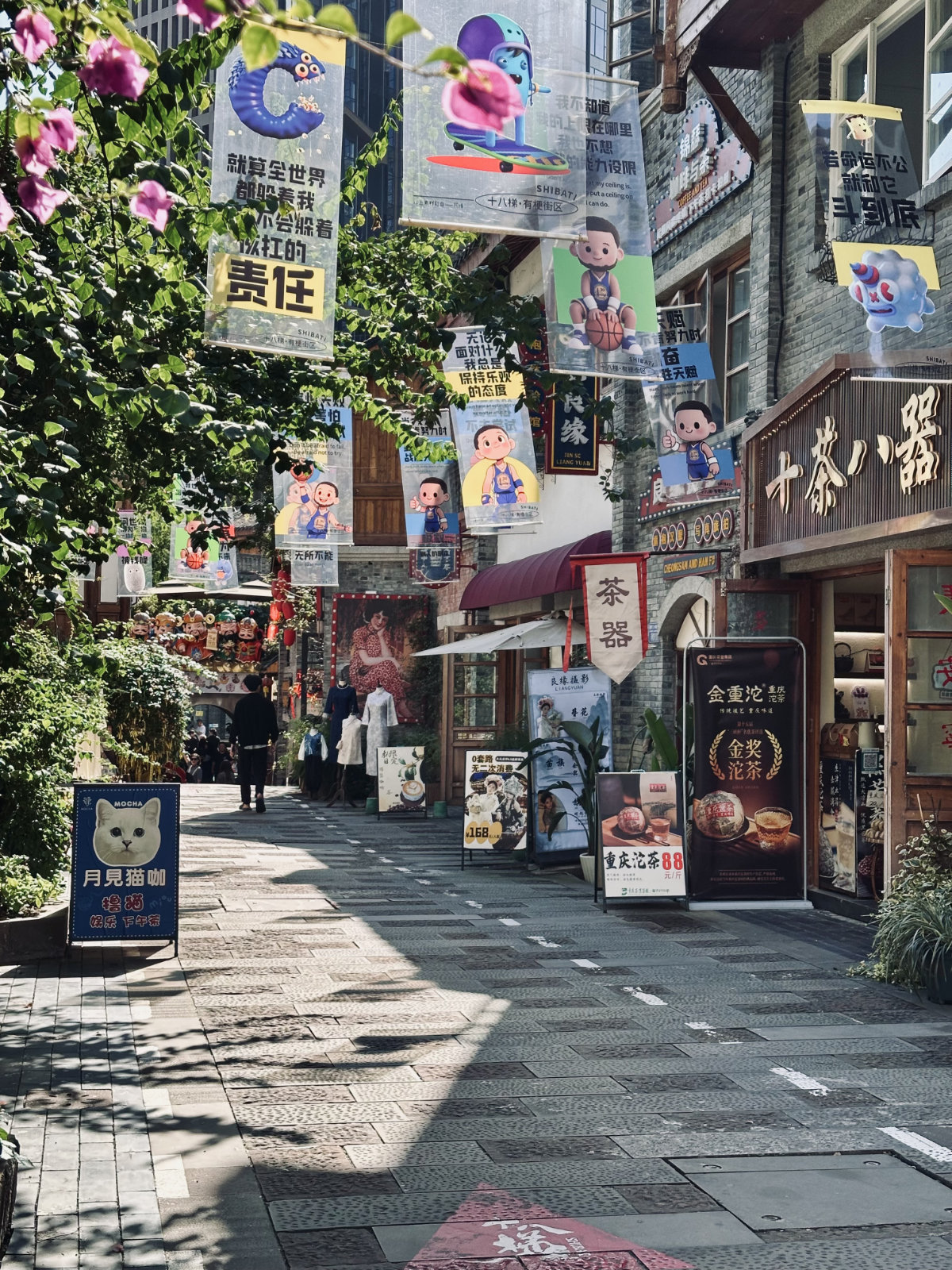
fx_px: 1760
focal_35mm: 48
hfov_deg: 30.3
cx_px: 476
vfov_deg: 39.7
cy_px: 635
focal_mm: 6.9
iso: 64
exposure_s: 1/1242
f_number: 1.8
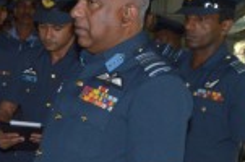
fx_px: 1053
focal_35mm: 155
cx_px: -99
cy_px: 185
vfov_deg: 8.7
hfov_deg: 12.7
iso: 200
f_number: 5.6
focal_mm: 26
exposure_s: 1/50
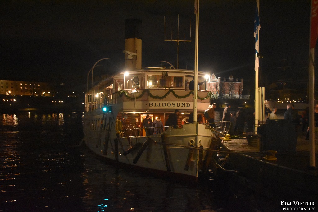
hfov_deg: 16.1
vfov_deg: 10.7
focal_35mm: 128
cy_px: 106
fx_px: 1126
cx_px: 159
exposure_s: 1/25
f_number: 5.6
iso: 6400
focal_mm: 85
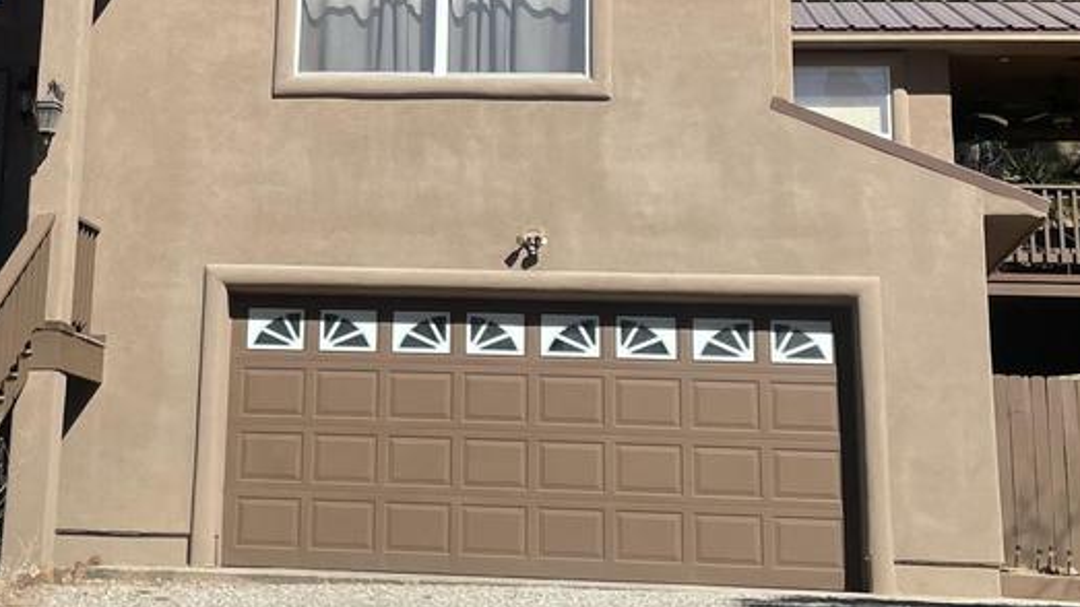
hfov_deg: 28.3
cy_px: 17
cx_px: 307
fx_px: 2119
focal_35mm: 74
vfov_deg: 16.0
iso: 32
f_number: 1.6
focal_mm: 4.2
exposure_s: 1/3300
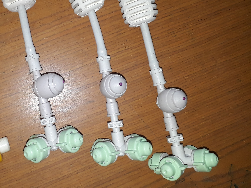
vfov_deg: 34.1
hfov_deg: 43.6
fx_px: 305
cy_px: 66
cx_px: 69
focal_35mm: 42
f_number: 1.9
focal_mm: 3.6
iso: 64
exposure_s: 1/100
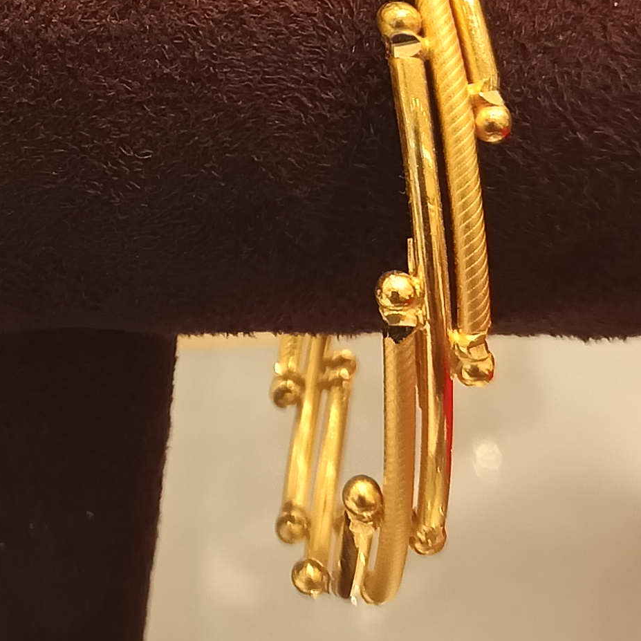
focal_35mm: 84
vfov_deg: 19.6
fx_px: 1760
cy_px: -97
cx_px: 40
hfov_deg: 20.2
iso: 100
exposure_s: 1/100
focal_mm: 3.61
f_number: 1.8
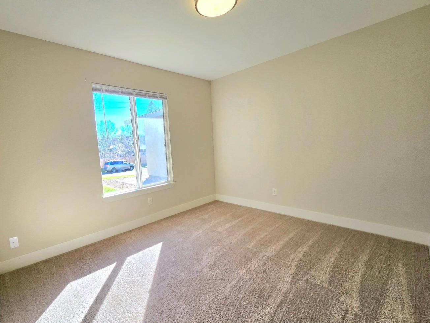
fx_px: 186
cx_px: 184
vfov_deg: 81.7
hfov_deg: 97.5
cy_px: 168
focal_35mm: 15
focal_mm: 2.2
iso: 50
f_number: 2.2
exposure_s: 1/345
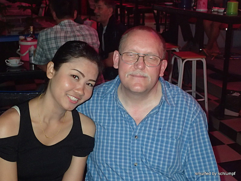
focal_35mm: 49
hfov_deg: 38.9
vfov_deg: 29.7
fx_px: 341
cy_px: 90
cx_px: 120
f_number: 3.2
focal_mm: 8.99
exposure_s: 1/50
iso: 800
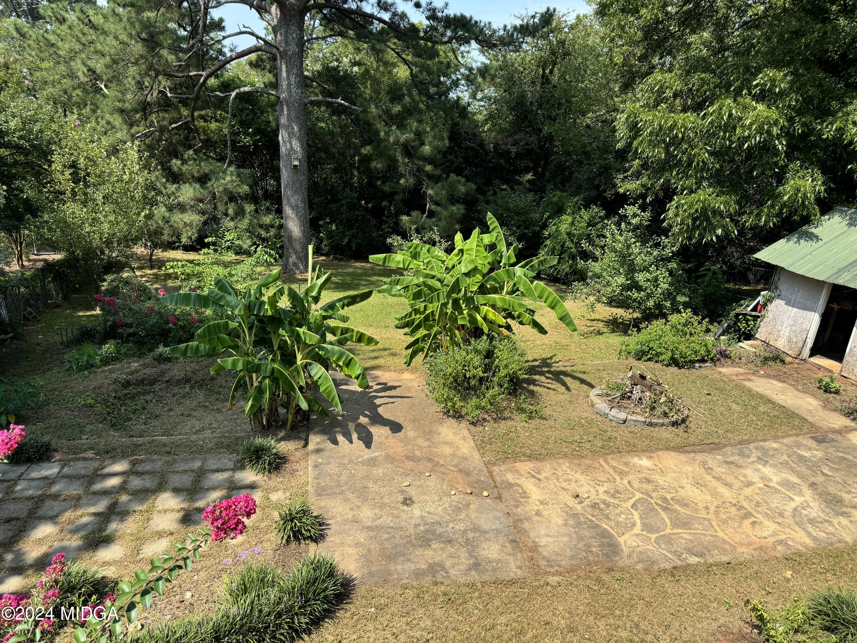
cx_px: 428
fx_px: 594
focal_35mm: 24
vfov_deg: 56.8
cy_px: 322
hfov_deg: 71.6
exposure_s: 1/1980
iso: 80
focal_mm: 6.76
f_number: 1.78
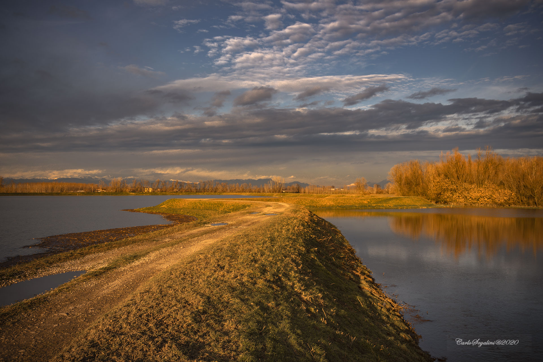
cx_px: 272
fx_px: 543
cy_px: 181
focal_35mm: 36
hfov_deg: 53.1
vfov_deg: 36.9
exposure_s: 1/50
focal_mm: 24
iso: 100
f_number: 9
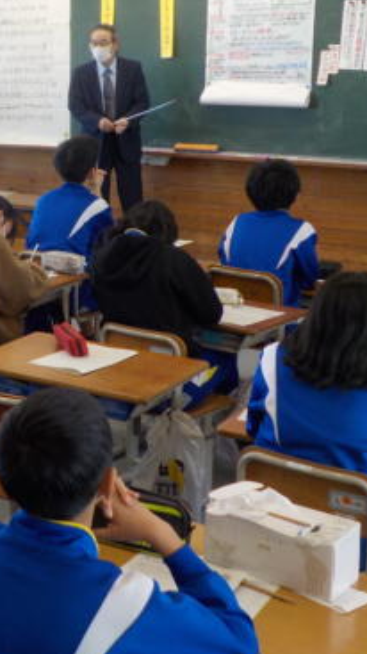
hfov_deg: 20.0
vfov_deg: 36.4
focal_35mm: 57
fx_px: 988
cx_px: -45
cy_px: 239
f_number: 3.3
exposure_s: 1/50
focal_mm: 4.1
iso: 125
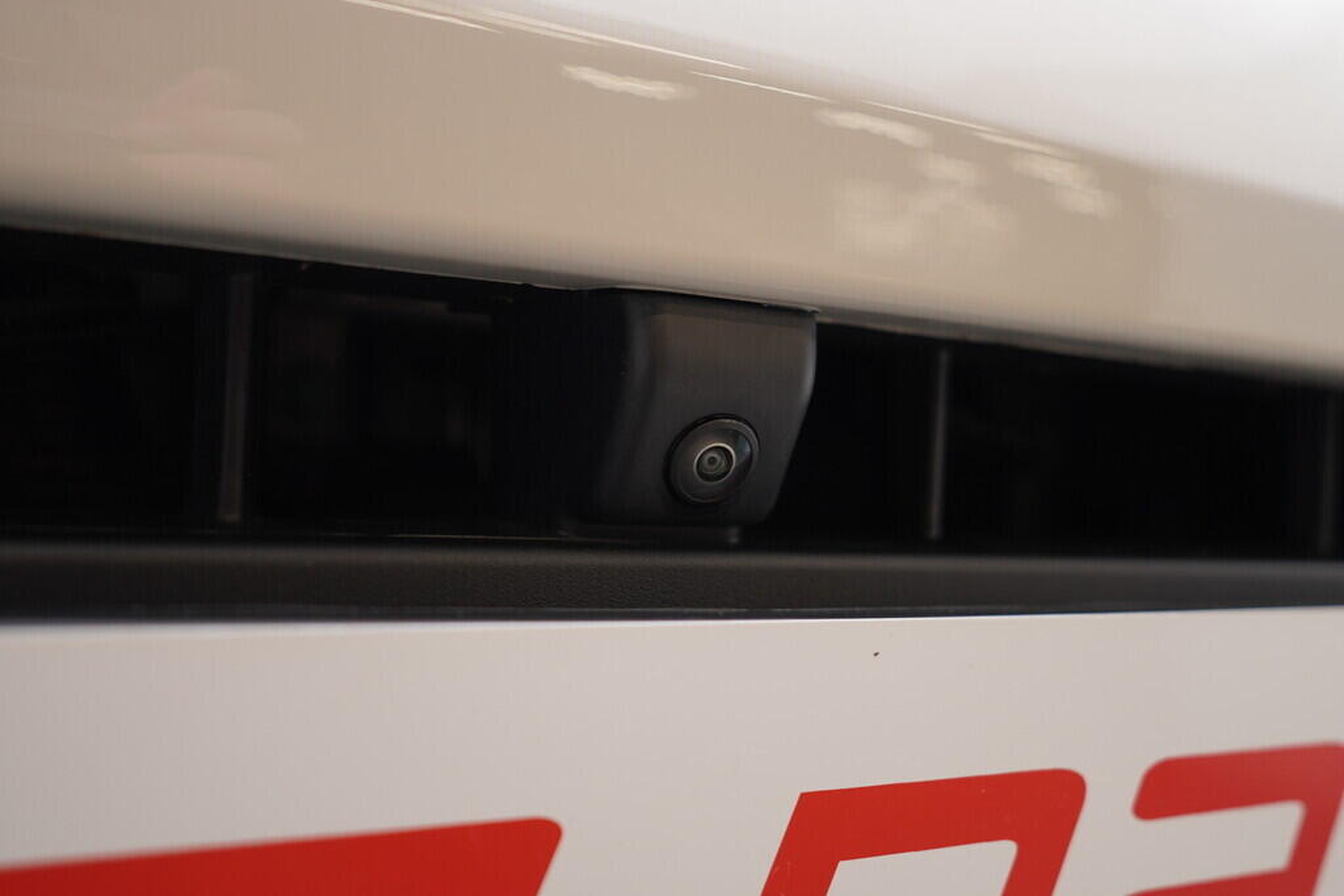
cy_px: 448
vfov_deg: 36.9
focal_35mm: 36
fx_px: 1344
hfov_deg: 53.1
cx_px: 672
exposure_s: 1/50
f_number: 3.2
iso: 125
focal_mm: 24
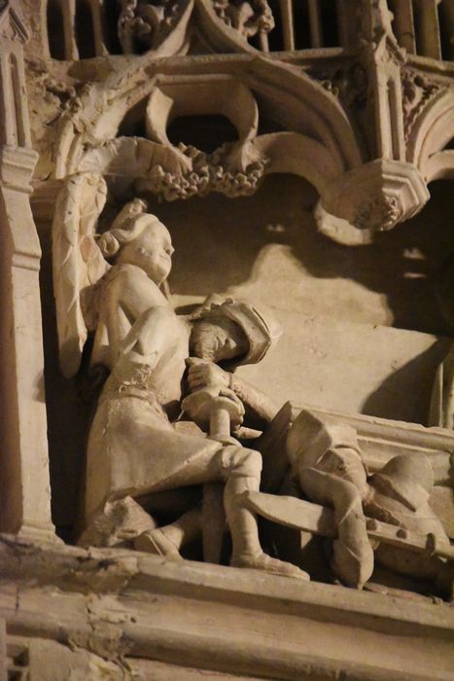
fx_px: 4396
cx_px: 227
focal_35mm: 232
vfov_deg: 8.9
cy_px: 340
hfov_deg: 5.9
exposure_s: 1/40
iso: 12800
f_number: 5.3
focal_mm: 155
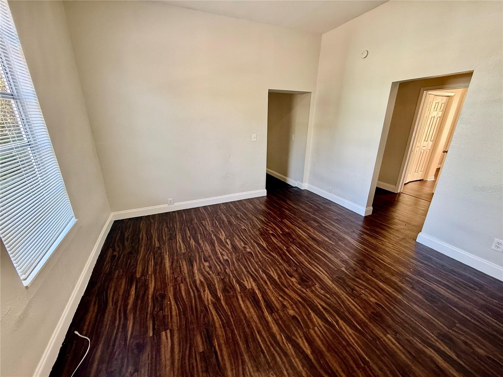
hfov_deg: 102.1
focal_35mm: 14
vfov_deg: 85.7
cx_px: 252
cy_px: 188
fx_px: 203
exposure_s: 1/60
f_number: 2.2
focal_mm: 2.22
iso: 200
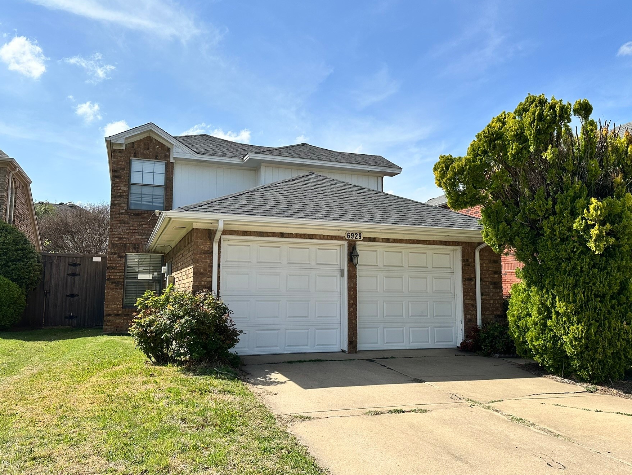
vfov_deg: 49.8
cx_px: 328
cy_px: 235
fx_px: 511
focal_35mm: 28
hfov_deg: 63.4
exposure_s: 1/5263
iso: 80
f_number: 1.78
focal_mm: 6.86
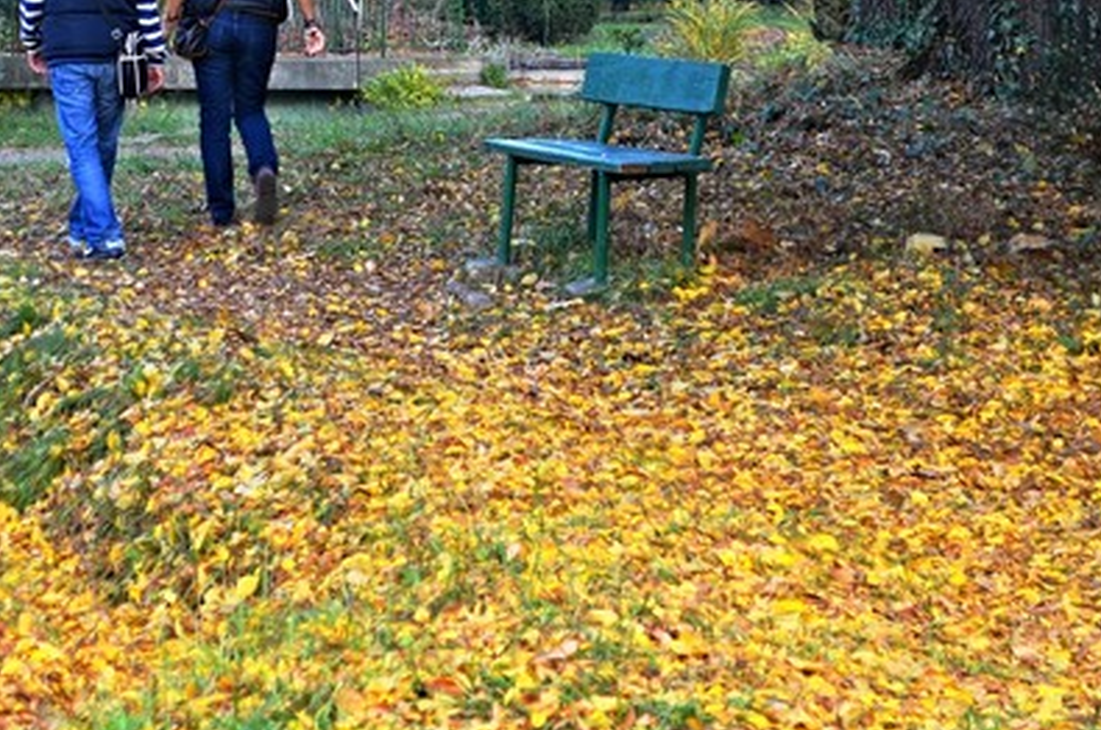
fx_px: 5099
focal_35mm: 167
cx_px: 237
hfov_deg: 12.3
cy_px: 22
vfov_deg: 8.2
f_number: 5.6
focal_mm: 55
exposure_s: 1/50
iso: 100
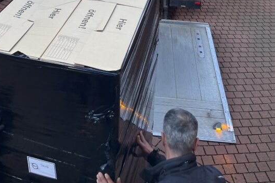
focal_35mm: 52
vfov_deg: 22.1
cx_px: 109
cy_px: -80
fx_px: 397
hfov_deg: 38.0
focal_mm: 5.1
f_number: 1.6
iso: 32
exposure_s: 1/149
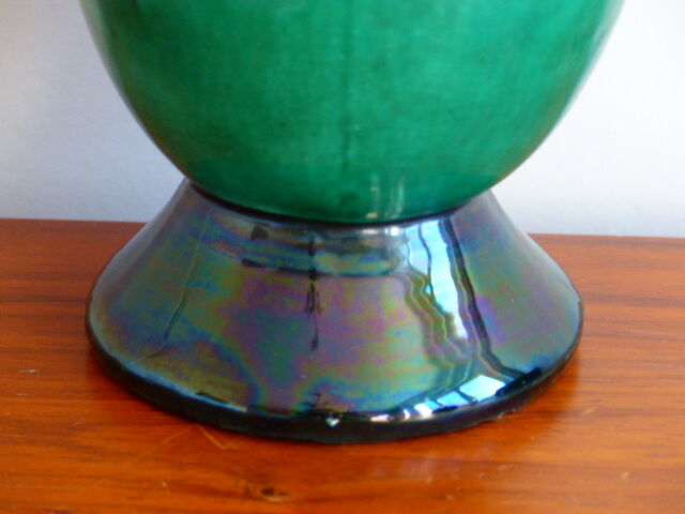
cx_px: 342
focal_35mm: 121
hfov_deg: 16.3
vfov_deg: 12.2
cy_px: 257
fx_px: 2394
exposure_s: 1/60
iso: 320
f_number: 2.8
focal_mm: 21.8
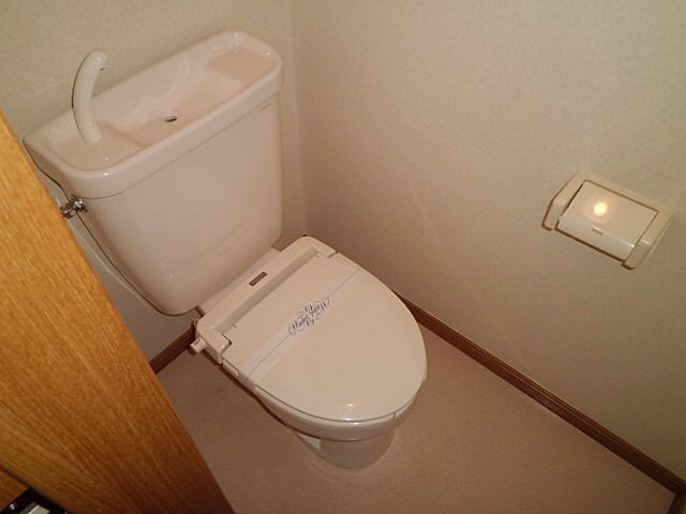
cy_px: 257
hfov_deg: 67.3
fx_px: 515
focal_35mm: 26
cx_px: 343
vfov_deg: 53.1
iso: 100
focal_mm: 4.7
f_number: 2.8
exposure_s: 1/60
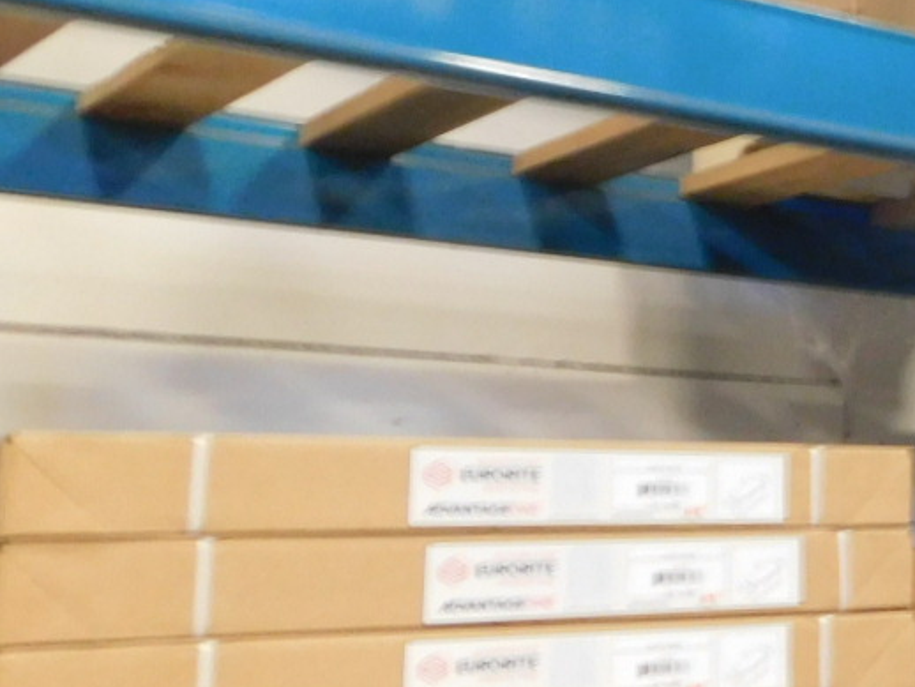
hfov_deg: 23.1
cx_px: 1300
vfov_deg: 20.6
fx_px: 1878
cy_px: 208
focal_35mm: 71
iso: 400
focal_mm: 4
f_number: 3
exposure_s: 1/8
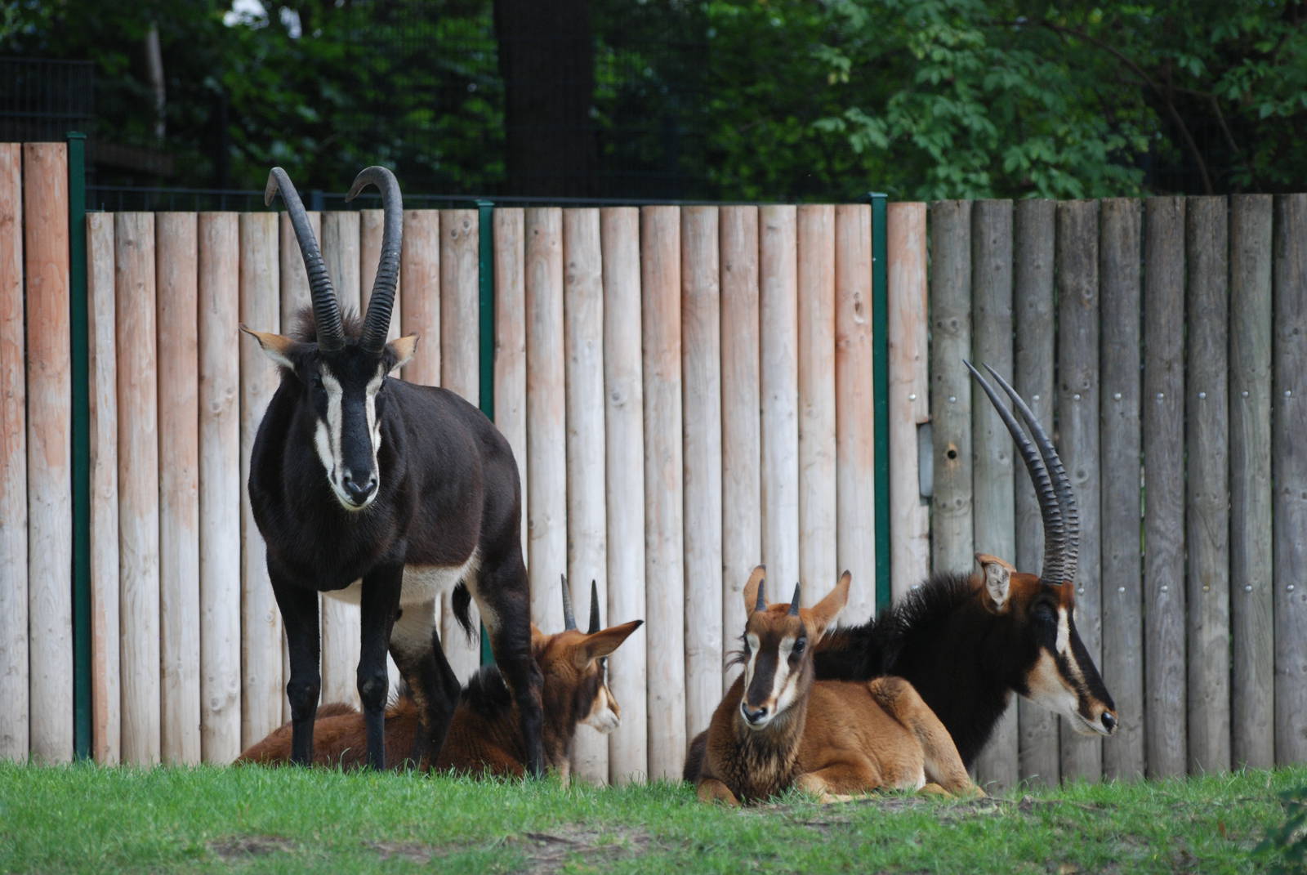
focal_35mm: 255
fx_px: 9269
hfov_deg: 8.1
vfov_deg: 5.4
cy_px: 438
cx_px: 654
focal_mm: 170
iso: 400
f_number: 4.8
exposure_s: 1/250
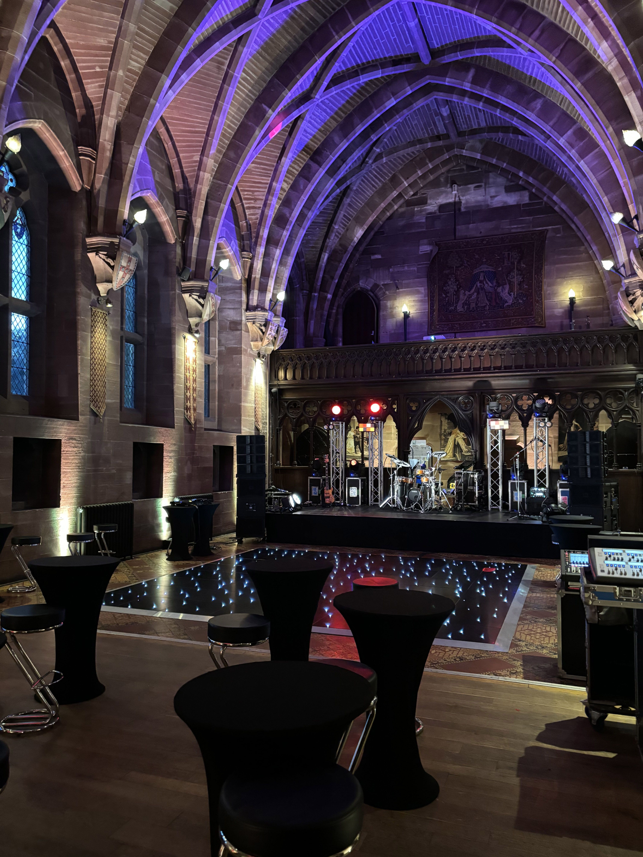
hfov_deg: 53.1
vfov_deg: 67.3
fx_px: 644
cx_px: 322
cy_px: 428
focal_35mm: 26
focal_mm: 5.96
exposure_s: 1/25
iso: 1000
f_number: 1.6
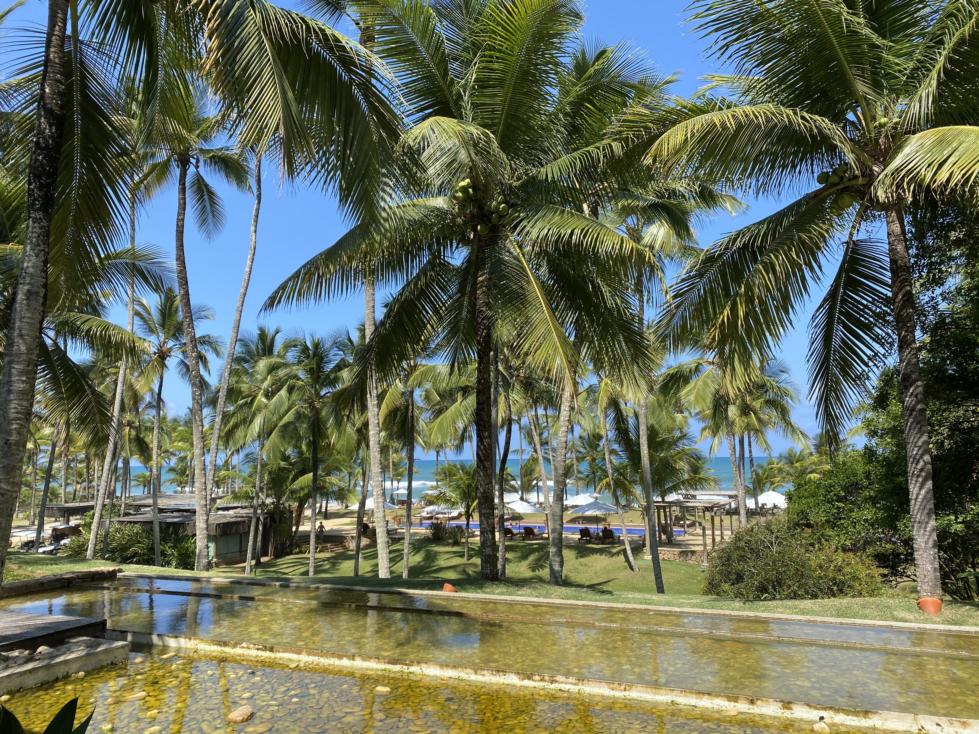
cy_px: 367
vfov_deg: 53.1
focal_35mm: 26
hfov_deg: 67.3
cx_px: 490
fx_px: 735
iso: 32
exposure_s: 1/1608
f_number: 1.8
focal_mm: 4.25
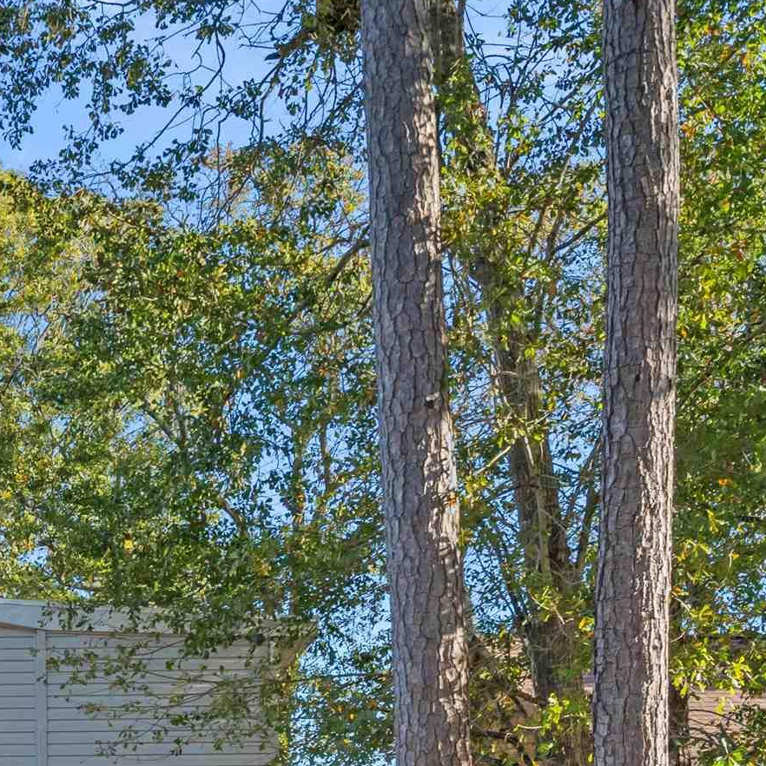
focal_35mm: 77
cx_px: -156
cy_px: 836
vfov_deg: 21.4
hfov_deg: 20.9
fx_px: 1928
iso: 500
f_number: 8
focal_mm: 26
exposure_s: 1/250
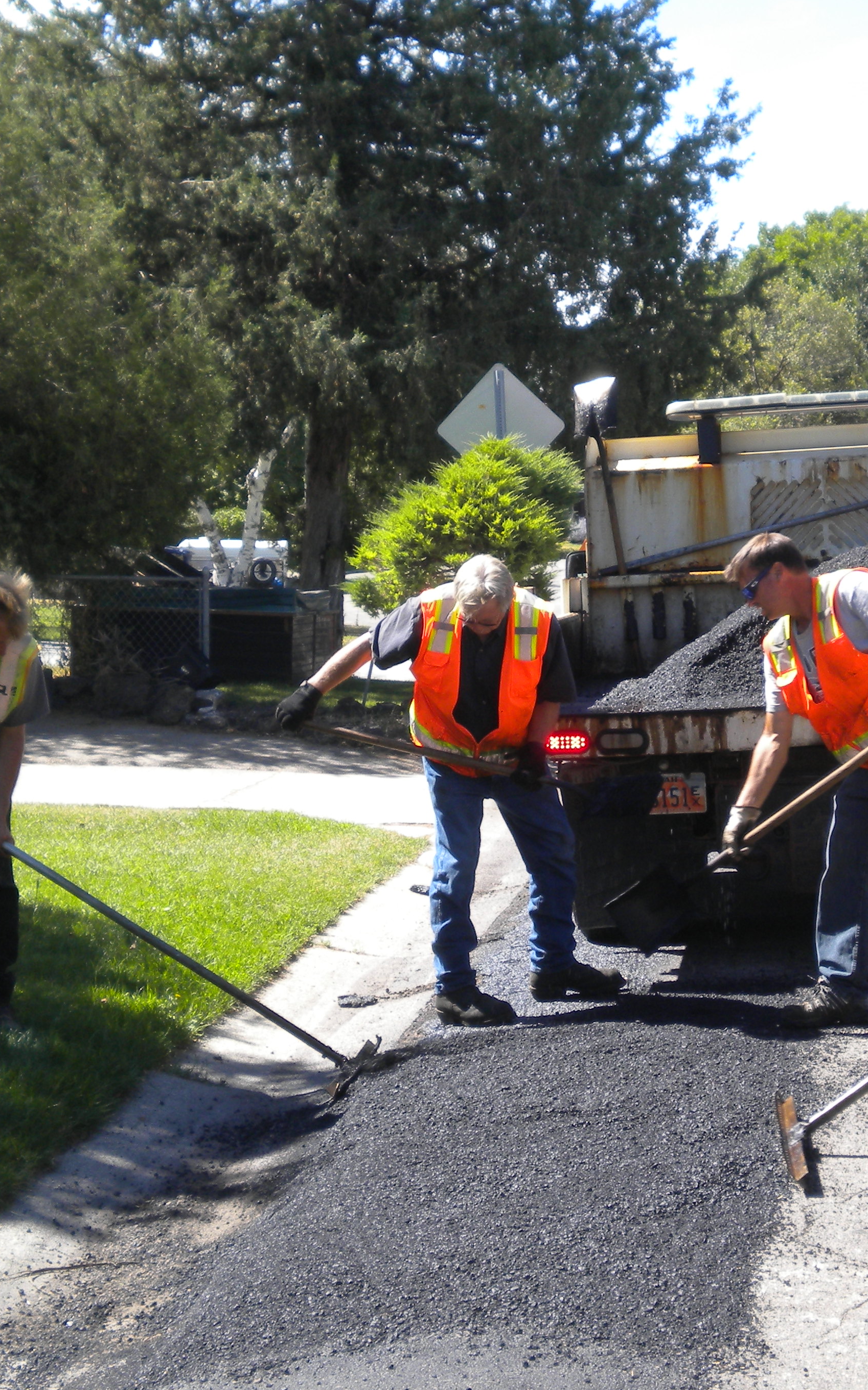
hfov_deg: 17.6
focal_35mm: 74
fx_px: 2801
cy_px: 691
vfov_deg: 27.8
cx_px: 549
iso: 80
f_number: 5.6
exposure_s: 1/164
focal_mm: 9.3
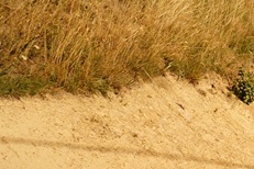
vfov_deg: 10.1
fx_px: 929
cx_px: 695
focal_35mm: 132
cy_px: -90
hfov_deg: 11.4
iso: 200
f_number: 4
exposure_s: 1/2500
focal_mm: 13.5
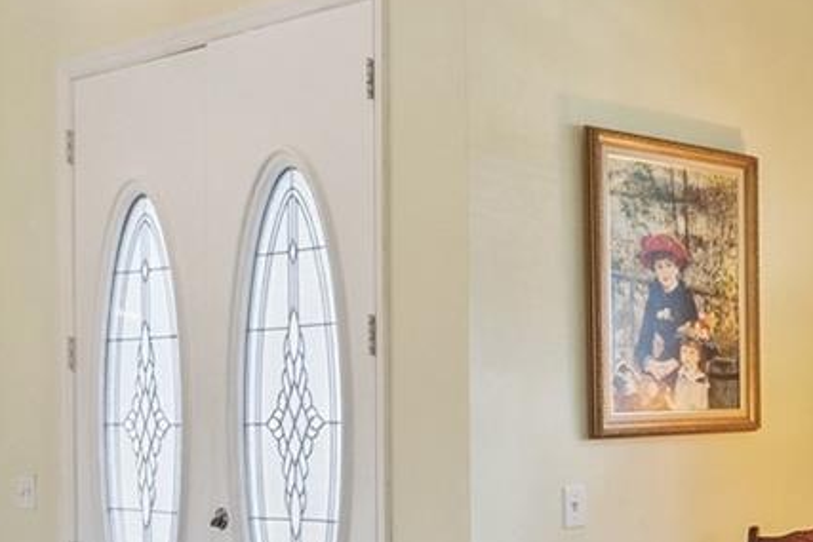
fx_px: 1355
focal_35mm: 60
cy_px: 415
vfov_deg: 22.4
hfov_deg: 28.1
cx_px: 1030
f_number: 9
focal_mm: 16
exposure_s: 1/40
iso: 800
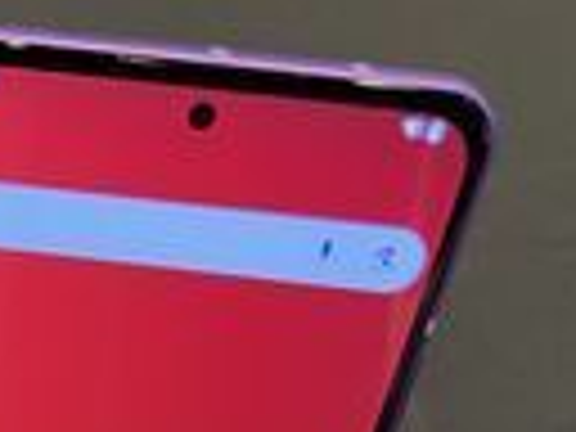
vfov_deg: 16.5
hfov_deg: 20.5
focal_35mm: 81
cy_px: 657
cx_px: -302
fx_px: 1348
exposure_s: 1/60
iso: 200
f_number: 1.5
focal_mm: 5.7
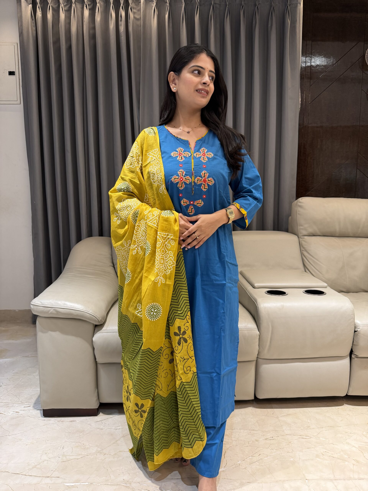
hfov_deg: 56.8
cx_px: 184
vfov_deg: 71.6
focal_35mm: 24
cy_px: 246
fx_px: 340
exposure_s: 1/121
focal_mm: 6.76
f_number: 1.78
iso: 200
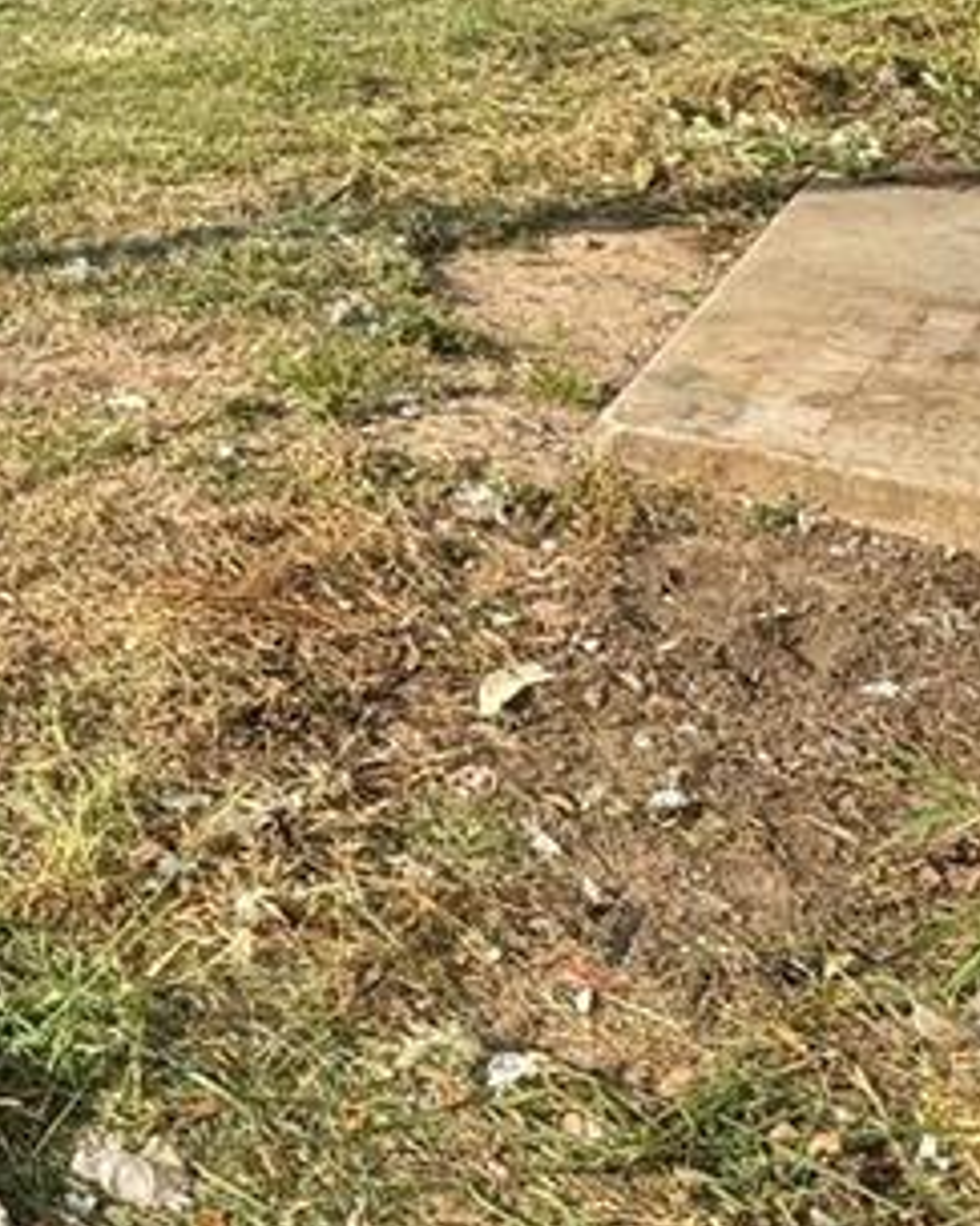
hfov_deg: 25.7
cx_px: -133
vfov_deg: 33.4
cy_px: 194
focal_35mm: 54
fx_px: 1959
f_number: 2.2
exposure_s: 1/879
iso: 40
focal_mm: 2.22
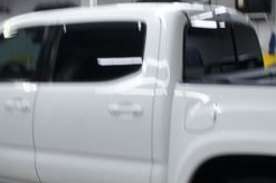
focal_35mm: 70
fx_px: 536
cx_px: 160
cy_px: 126
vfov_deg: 19.3
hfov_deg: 28.8
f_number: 4
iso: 200
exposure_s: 1/30
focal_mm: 18
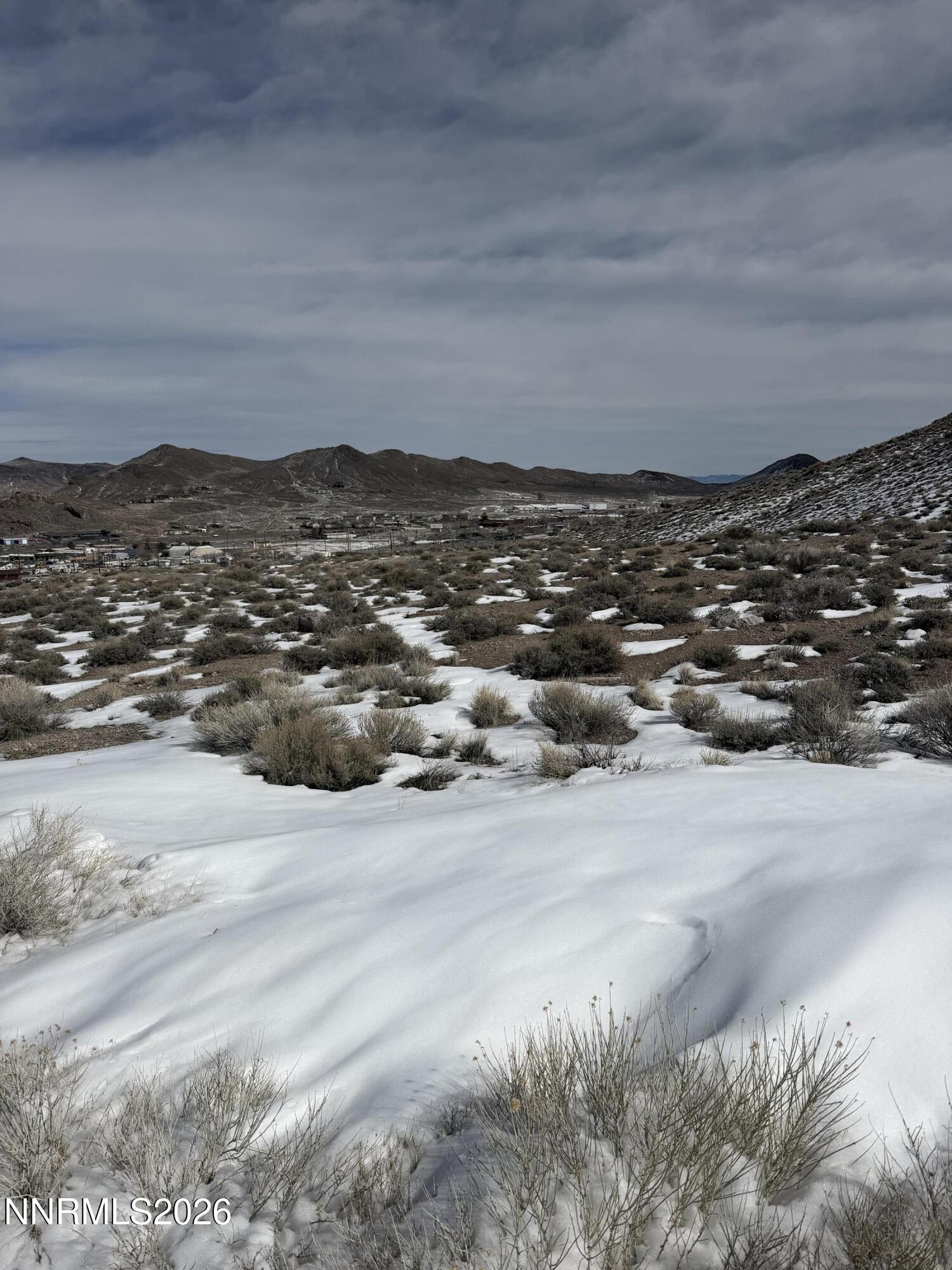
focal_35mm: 24
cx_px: 476
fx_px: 880
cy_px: 635
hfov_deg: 56.8
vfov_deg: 71.6
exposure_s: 1/32258
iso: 100
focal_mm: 6.76
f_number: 1.78
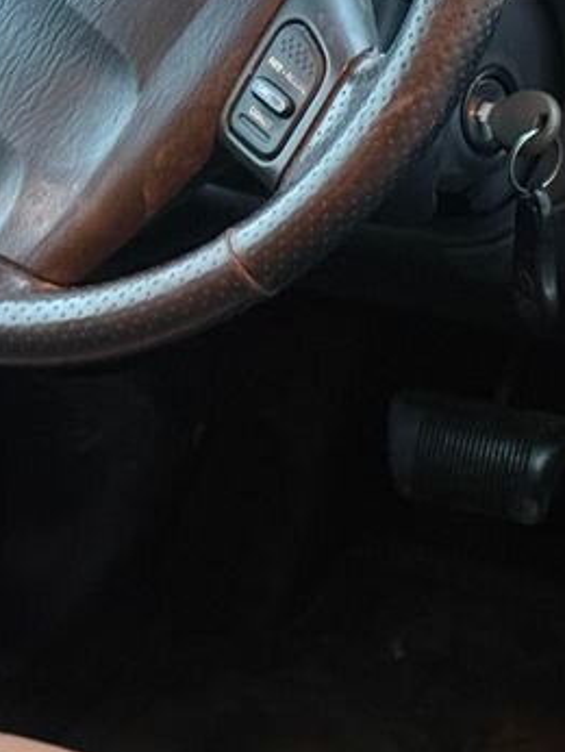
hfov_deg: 10.4
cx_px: 502
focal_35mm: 142
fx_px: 3086
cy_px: 300
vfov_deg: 13.9
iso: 800
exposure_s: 1/20
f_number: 1.78
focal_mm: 6.76
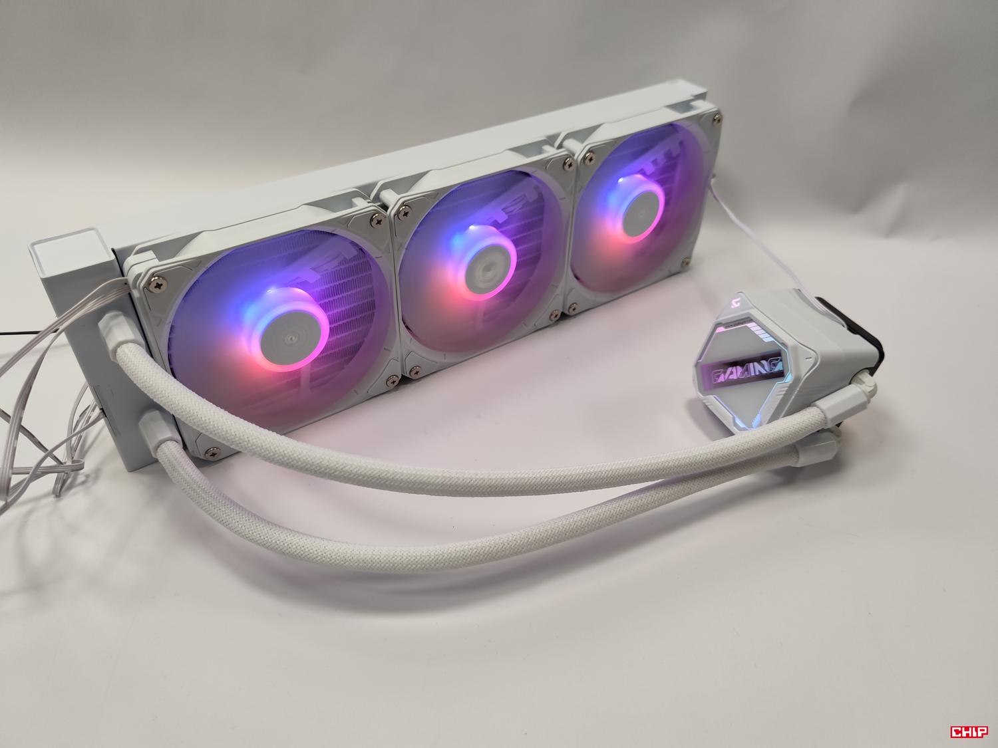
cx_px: 499
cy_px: 374
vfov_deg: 54.9
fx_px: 721
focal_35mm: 25
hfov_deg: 69.4
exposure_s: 1/100
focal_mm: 6.78
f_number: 1.85
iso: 178
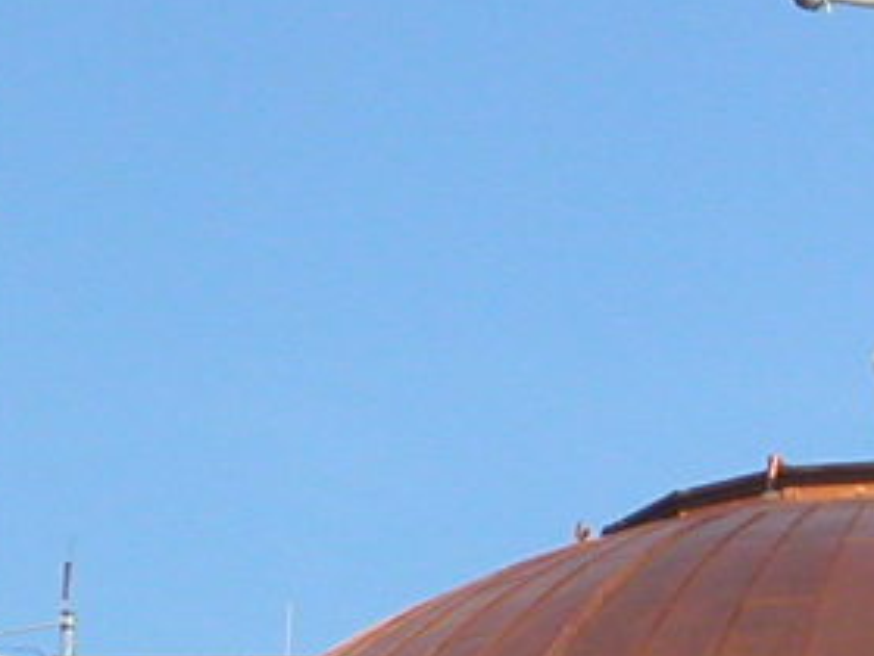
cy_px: 537
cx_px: 902
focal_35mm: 406
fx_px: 10251
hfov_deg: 4.9
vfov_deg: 3.7
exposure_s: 1/453
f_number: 4.8
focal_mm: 16.8
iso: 100
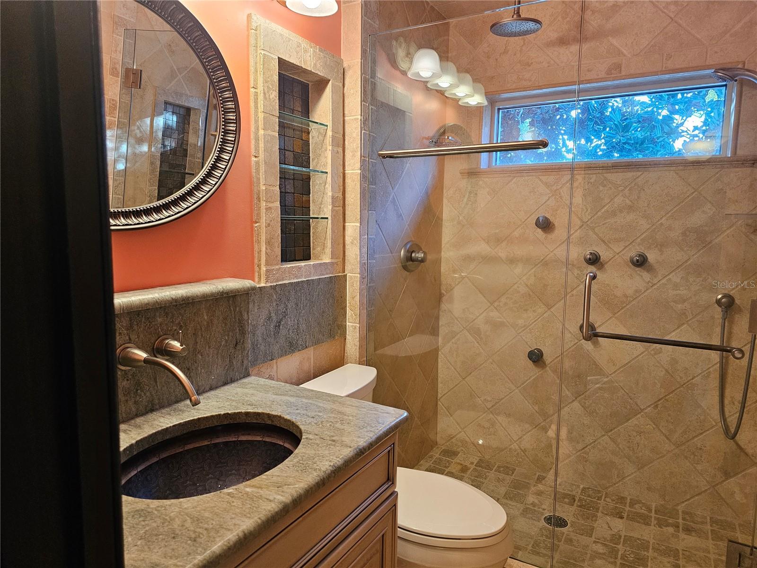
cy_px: 284
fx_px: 503
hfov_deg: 73.9
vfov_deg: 58.9
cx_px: 378
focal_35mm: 23
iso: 320
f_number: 1.7
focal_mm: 6.3
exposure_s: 1/120
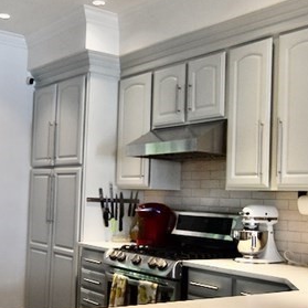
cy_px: 169
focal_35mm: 52
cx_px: 104
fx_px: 519
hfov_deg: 32.8
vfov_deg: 33.0
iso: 800
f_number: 5.6
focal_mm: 11
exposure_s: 1/125
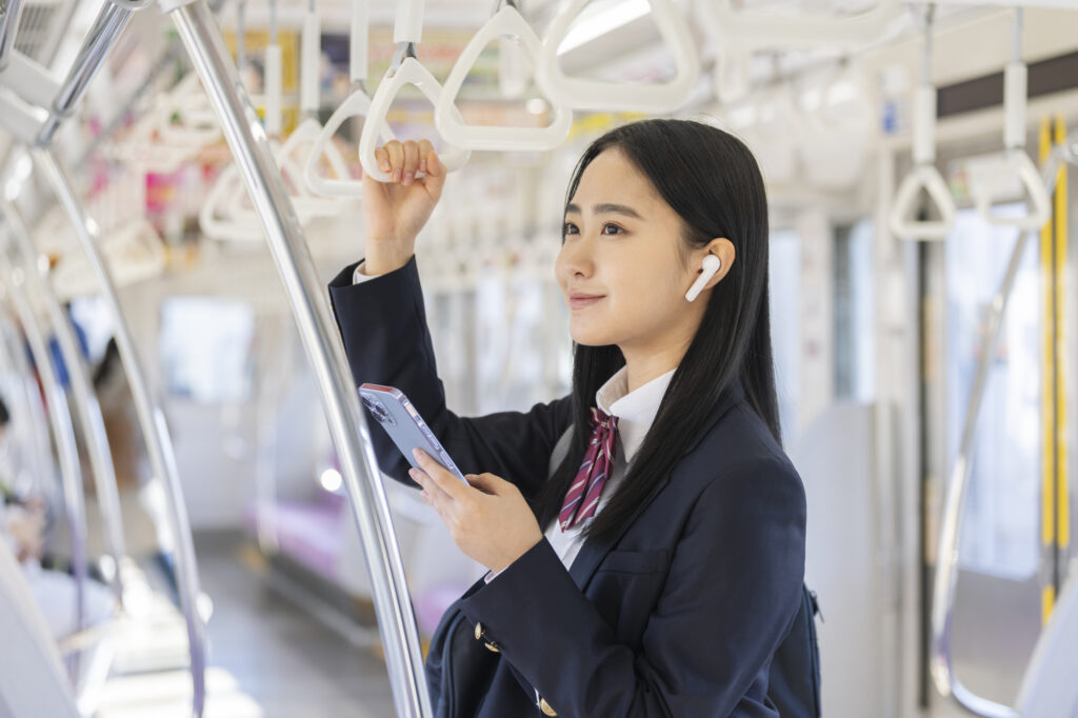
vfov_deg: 19.4
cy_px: 359
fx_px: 2095
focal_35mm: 70
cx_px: 539
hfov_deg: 28.9
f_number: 2.8
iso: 400
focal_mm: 70
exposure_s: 1/400
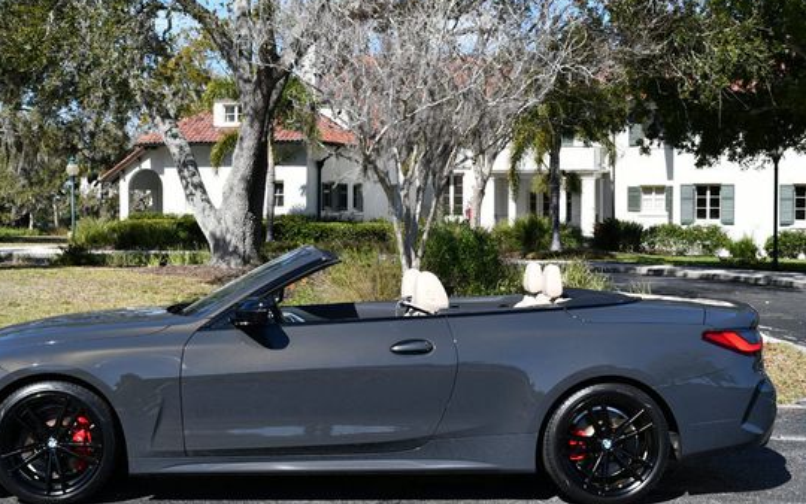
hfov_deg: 35.0
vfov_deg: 22.4
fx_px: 1275
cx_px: 354
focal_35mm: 58
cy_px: 251
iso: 100
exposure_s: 1/250
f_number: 8
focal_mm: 24
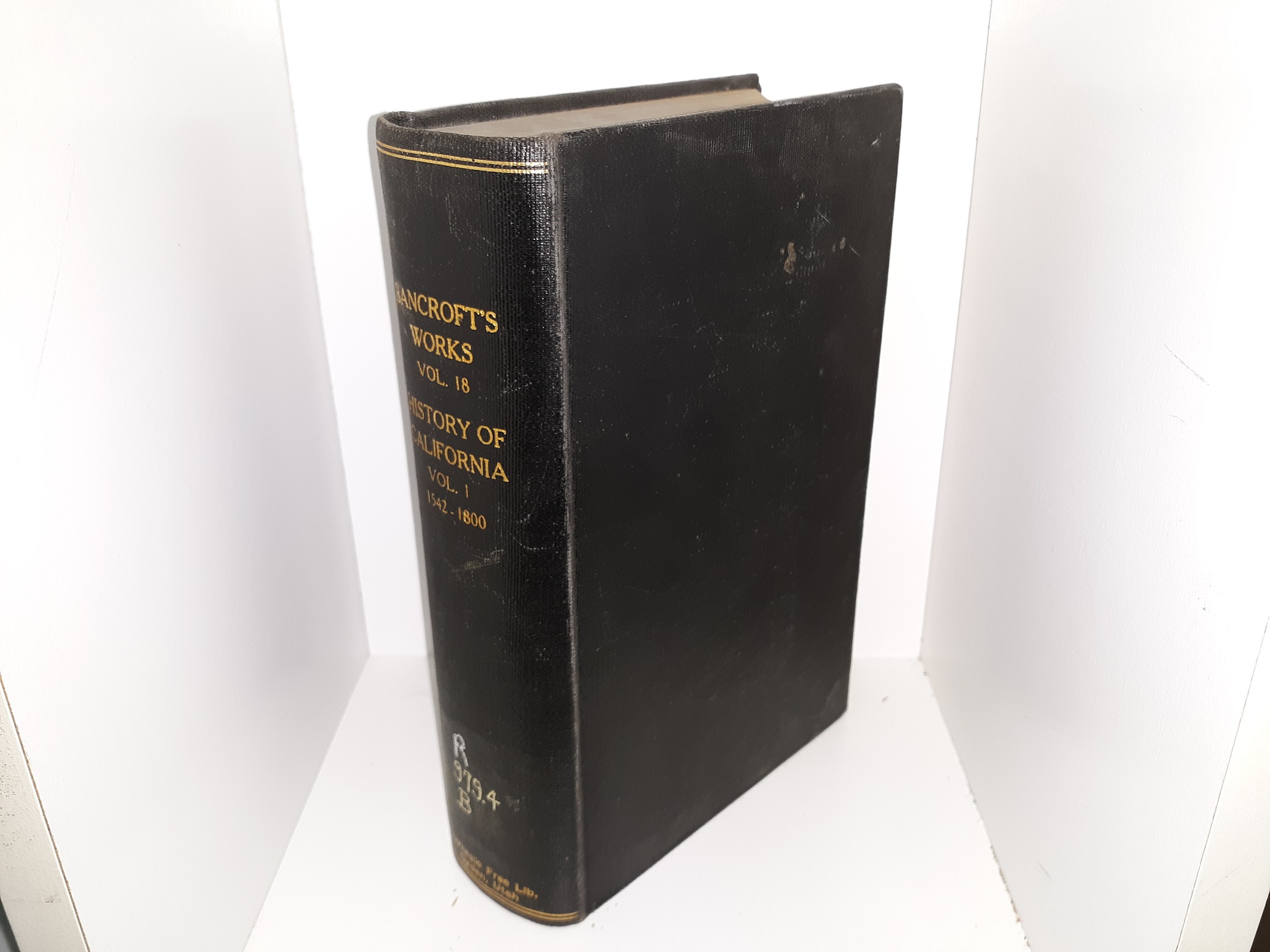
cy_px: 476
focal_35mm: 28
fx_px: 1027
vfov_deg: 49.7
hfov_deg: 63.4
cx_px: 635
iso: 50
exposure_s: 1/60
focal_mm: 3.7
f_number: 1.7
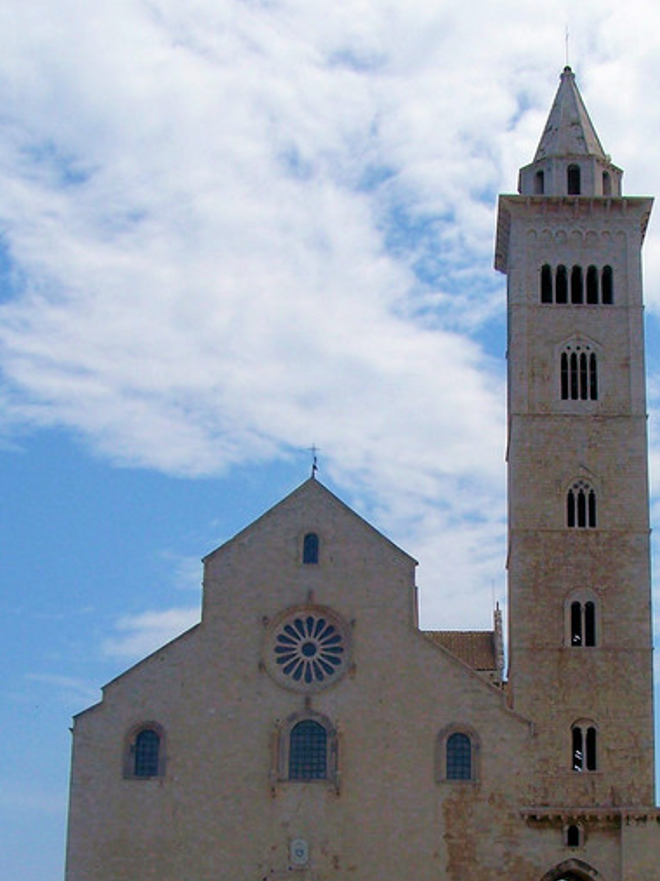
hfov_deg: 24.2
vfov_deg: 31.7
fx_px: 1526
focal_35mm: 60
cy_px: 636
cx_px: 471
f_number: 5.6
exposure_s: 1/1000
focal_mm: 6.3
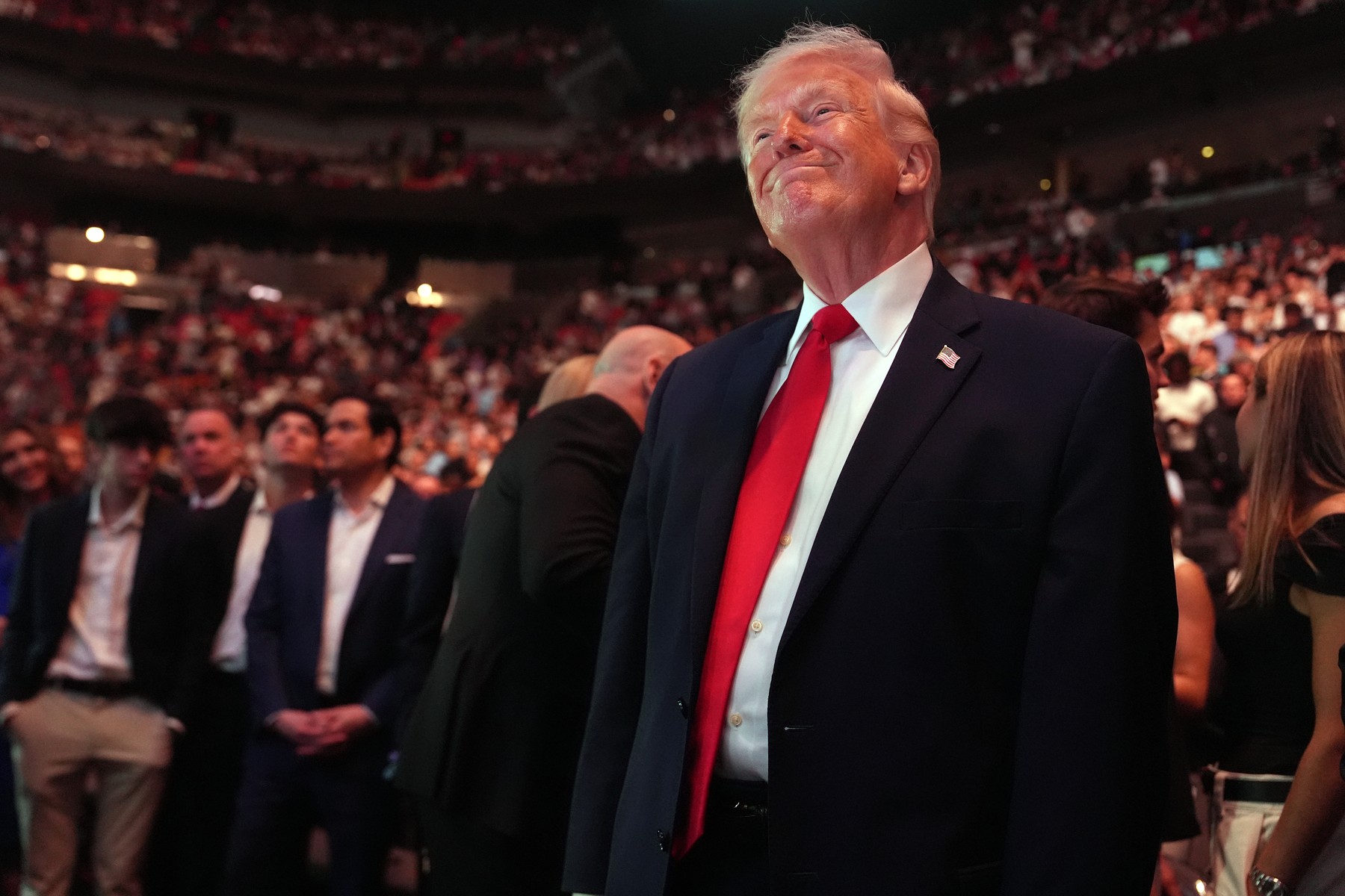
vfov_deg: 40.0
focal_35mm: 33
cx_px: 672
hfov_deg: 57.2
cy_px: 448
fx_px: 1233
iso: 5000
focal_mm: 33
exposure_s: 1/500
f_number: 2.8
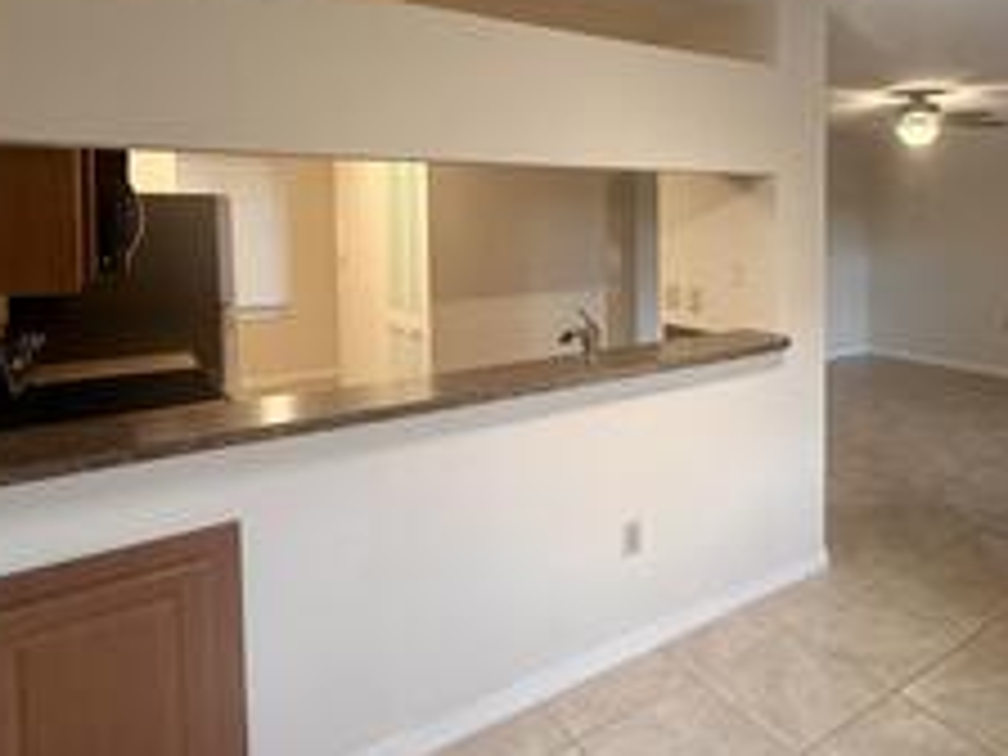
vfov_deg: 53.7
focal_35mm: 25
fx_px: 728
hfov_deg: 67.0
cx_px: 693
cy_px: 248
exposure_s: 1/120
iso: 400
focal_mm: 2.22
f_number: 2.2
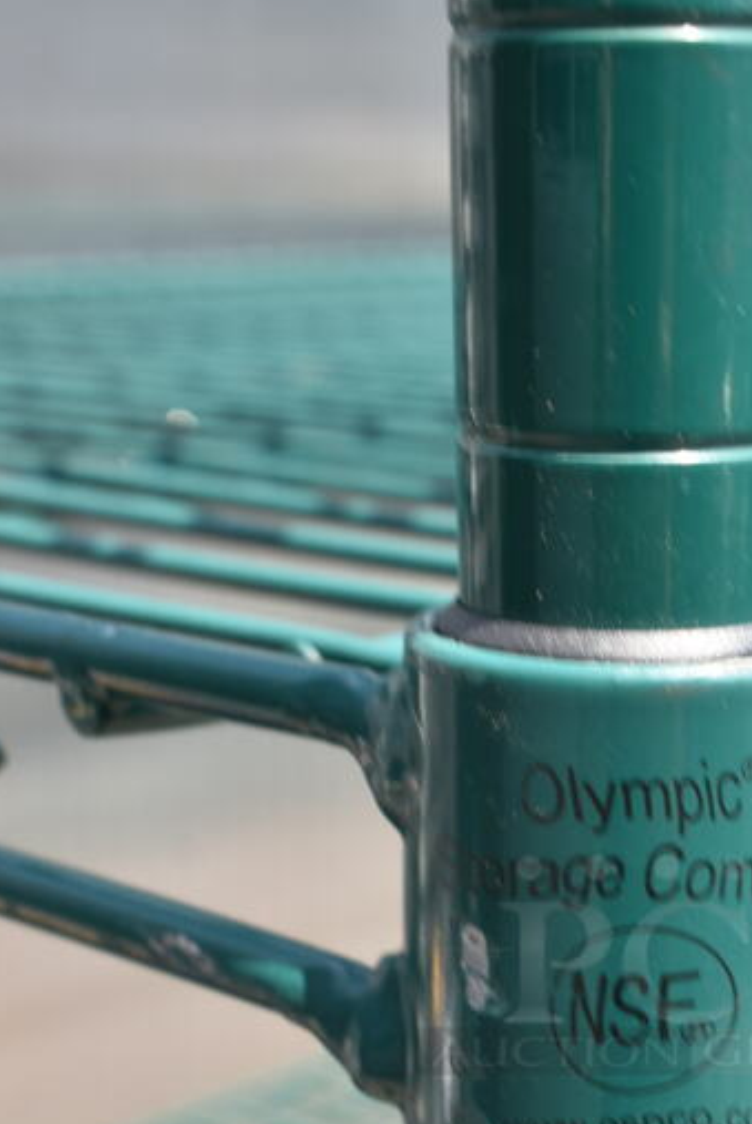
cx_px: 665
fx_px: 2279
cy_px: 959
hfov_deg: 18.4
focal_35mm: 73
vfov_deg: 27.0
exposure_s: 1/100
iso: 100
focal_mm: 27
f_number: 8
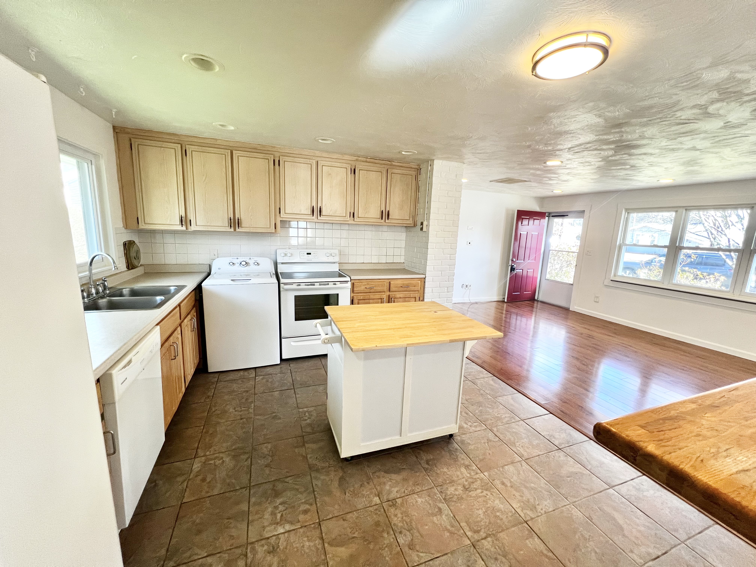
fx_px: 284
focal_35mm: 13
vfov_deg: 89.9
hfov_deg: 106.2
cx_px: 378
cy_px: 284
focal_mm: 1.57
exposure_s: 1/120
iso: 160
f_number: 1.8
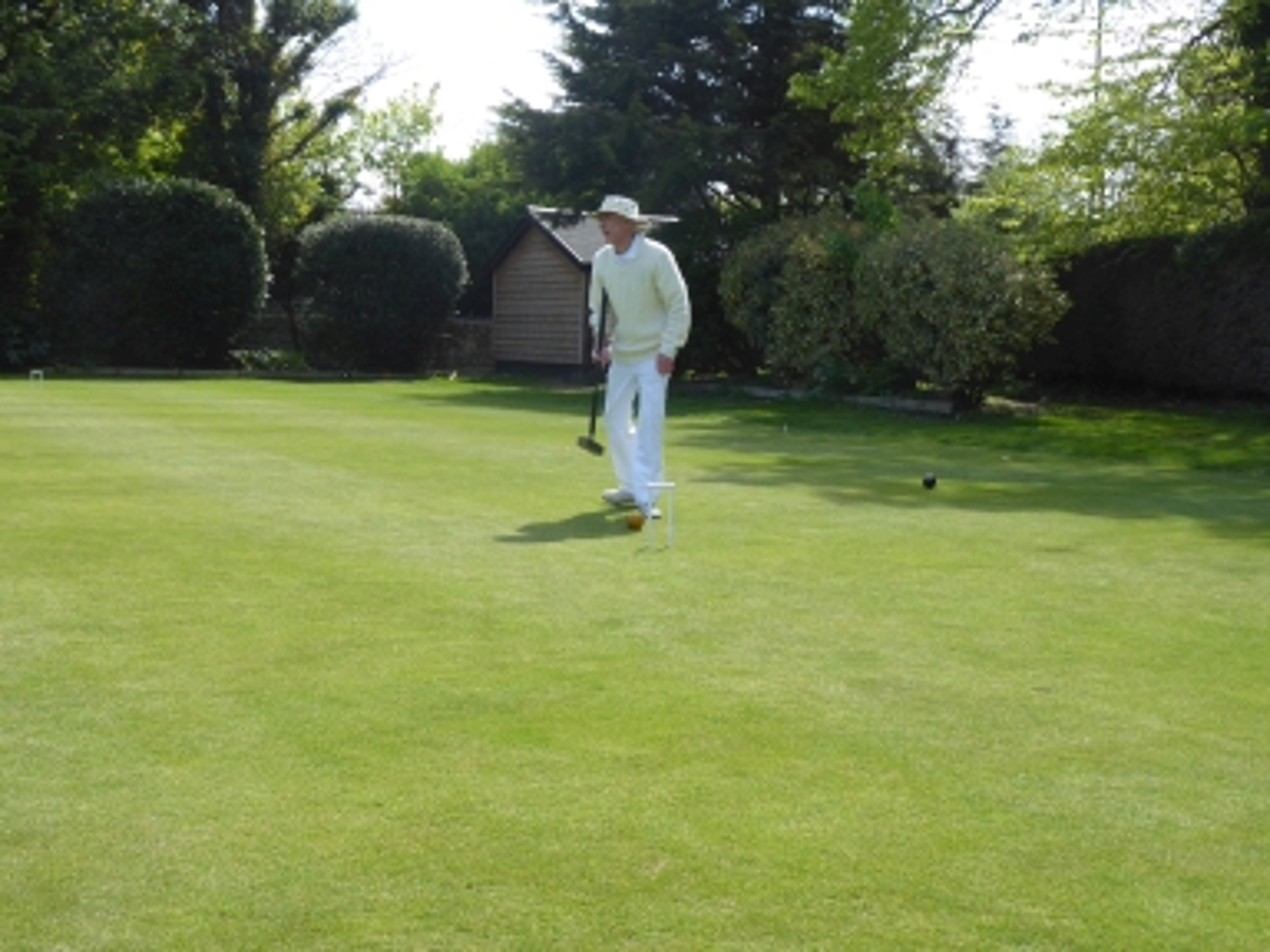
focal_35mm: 47
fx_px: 1724
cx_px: 635
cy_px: 476
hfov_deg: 40.4
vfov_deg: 30.9
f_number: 4
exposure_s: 1/500
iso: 160
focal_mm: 8.4
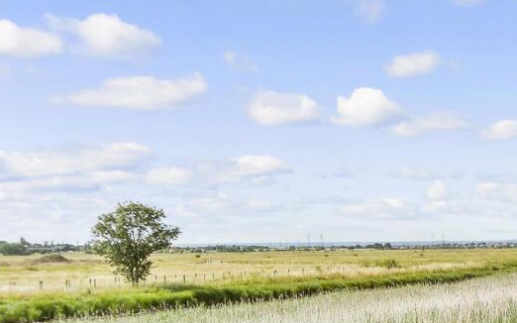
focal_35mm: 50
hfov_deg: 36.9
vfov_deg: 25.2
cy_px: 274
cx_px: 493
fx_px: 704
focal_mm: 17
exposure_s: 1/640
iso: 640
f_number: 13
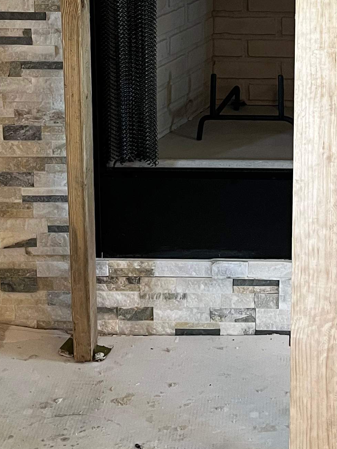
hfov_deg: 18.1
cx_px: 305
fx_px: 1038
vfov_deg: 23.7
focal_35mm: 80
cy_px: 36
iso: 200
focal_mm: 5.1
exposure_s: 1/60
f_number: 1.6
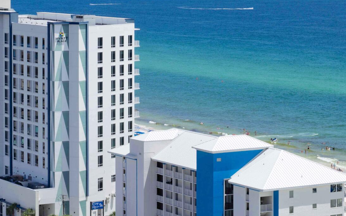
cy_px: -2
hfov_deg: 13.2
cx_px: 414
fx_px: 1452
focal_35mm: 154
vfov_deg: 8.5
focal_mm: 55
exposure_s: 1/320
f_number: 10
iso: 100
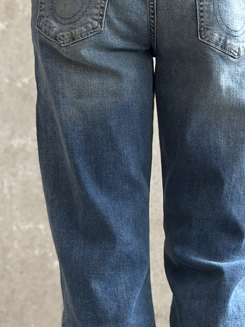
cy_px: 196
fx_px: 1274
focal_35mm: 135
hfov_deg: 11.0
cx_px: 110
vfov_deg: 14.6
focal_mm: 6.86
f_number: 1.78
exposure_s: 1/130
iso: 125
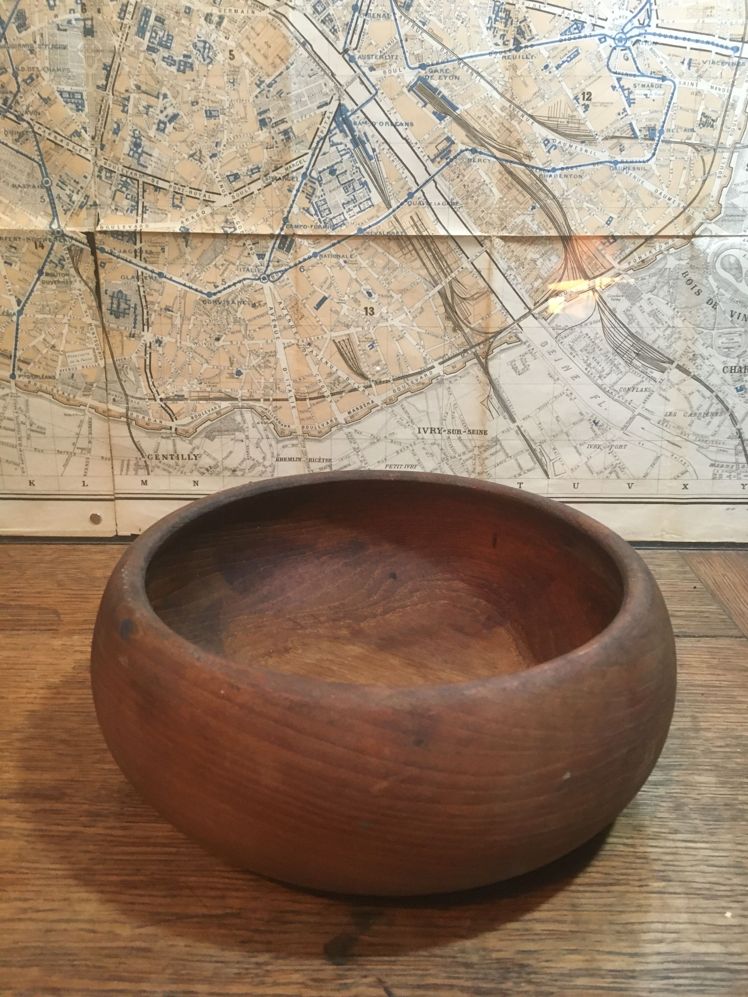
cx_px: 374
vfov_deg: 61.7
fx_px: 836
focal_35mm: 29
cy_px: 498
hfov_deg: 48.2
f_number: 2.2
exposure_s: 1/17
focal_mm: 4.15
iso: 200
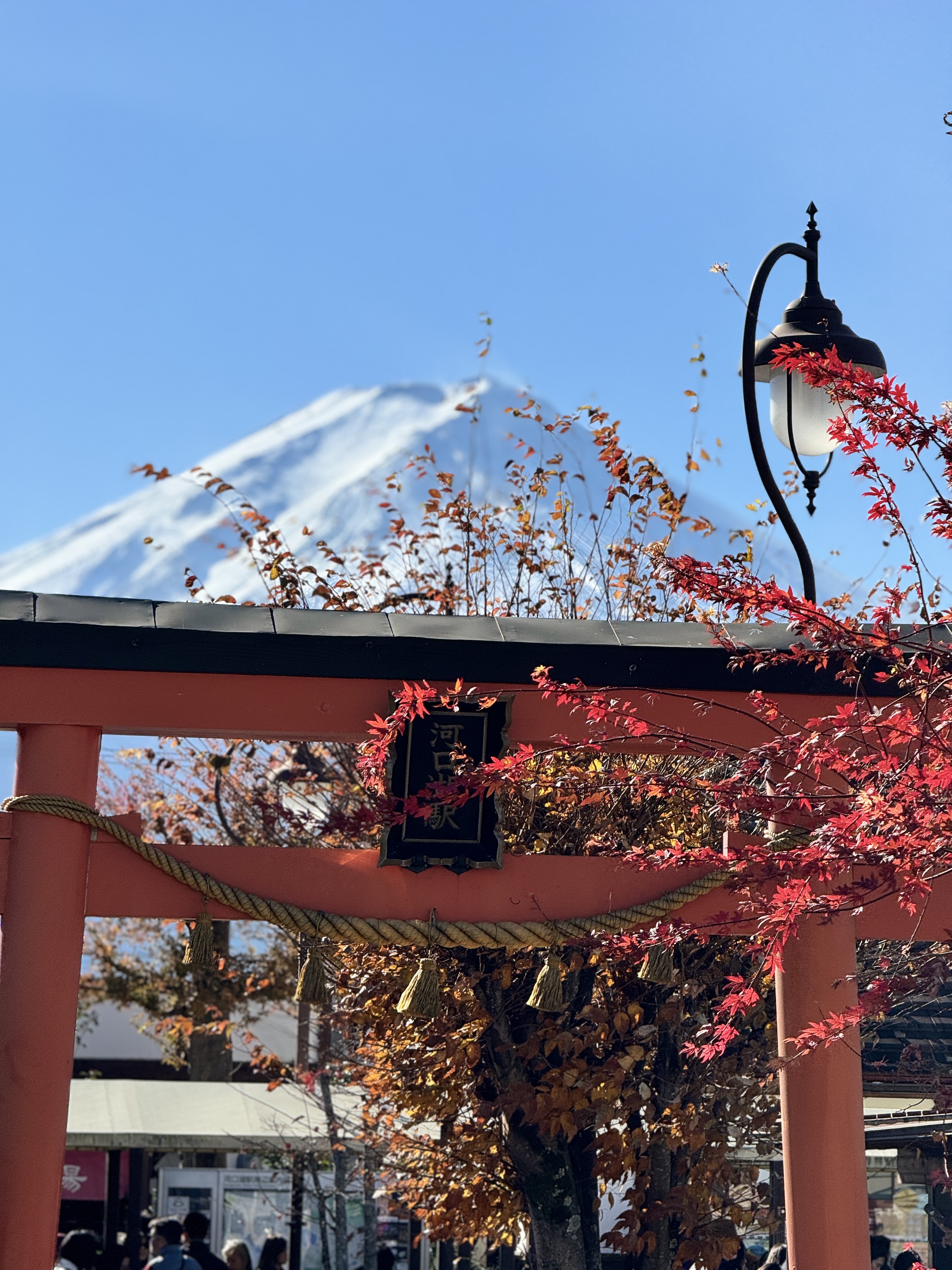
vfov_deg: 16.4
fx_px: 4400
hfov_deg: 12.3
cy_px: 635
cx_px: 476
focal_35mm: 120
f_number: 2.8
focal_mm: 15.66
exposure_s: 1/2212
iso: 50
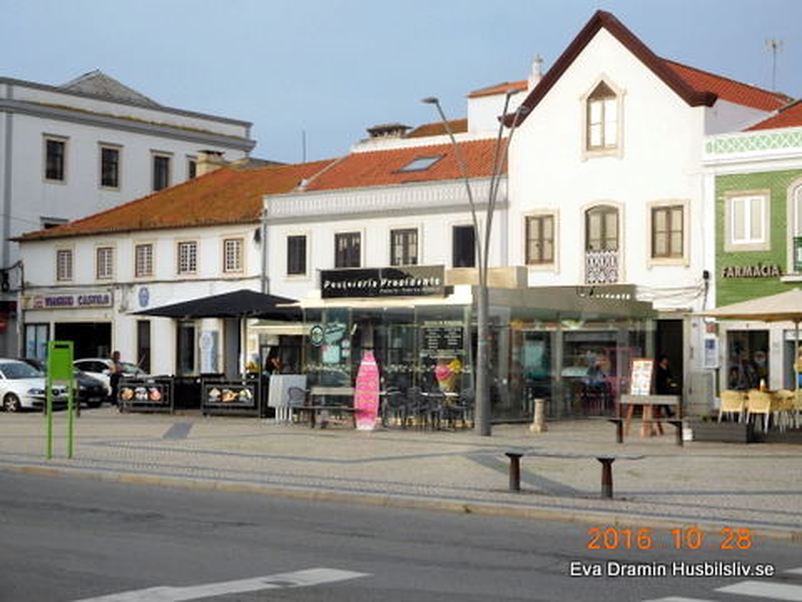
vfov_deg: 23.7
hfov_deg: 31.2
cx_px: 401
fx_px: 1436
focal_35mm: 62
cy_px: 301
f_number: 4.4
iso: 125
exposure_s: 1/320
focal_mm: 11.1
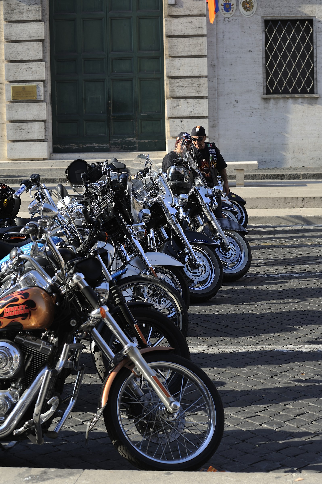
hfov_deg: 17.0
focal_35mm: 80
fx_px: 1075
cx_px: 161
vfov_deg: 25.4
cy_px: 242
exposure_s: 1/125
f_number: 8
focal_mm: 80
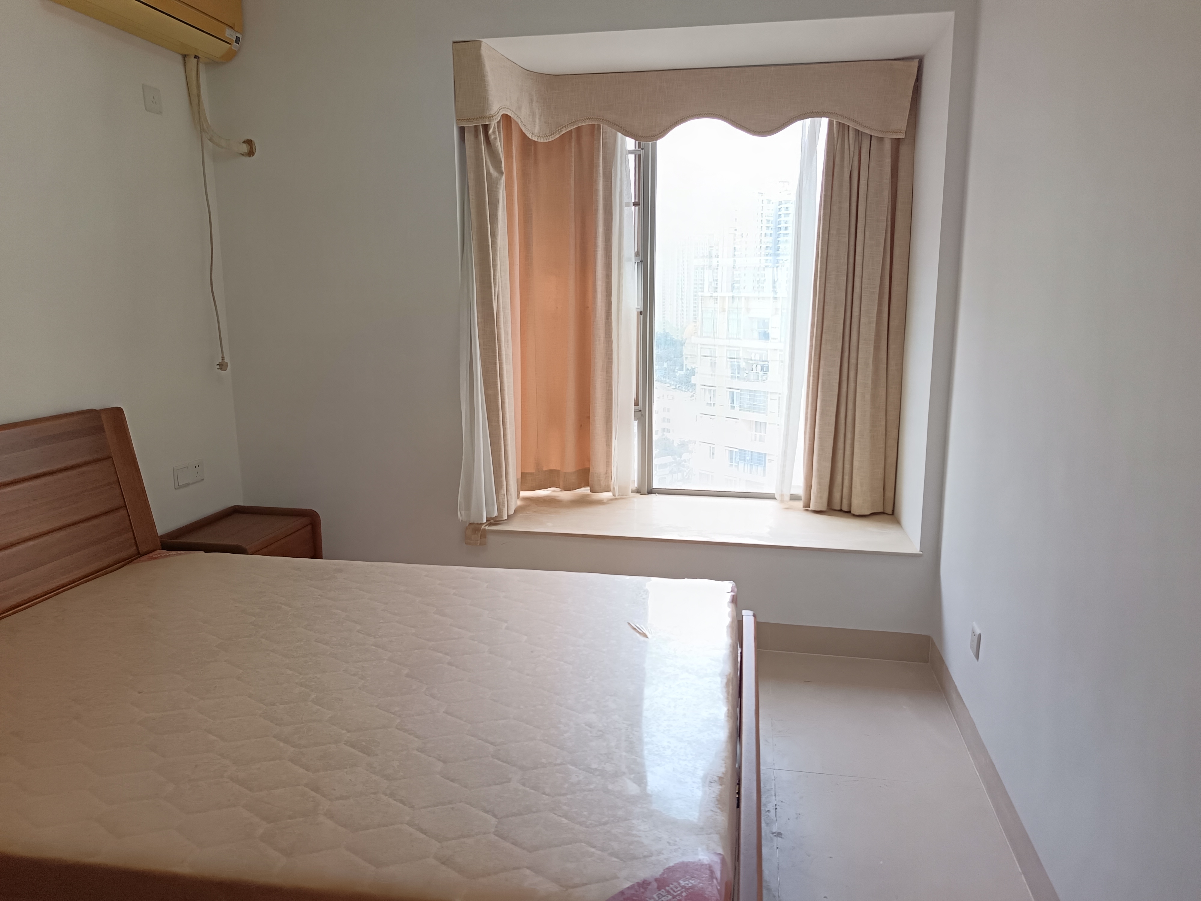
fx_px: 833
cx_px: 600
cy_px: 450
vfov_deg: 56.8
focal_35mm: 24
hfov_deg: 71.6
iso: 529
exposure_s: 1/100
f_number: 1.75
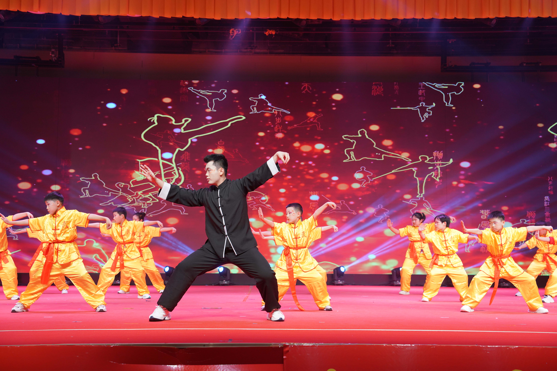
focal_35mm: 47
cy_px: 186
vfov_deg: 28.7
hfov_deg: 41.9
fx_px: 727
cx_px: 278
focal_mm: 47
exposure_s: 1/160
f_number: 4
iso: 1250
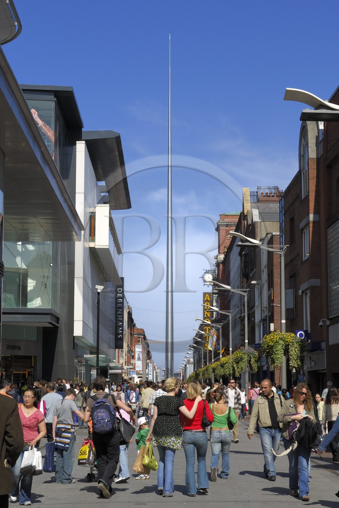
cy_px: 254
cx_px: 170
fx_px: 1060
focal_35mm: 75
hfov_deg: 18.2
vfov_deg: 27.0
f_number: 9.5
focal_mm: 50
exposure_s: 1/200
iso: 100
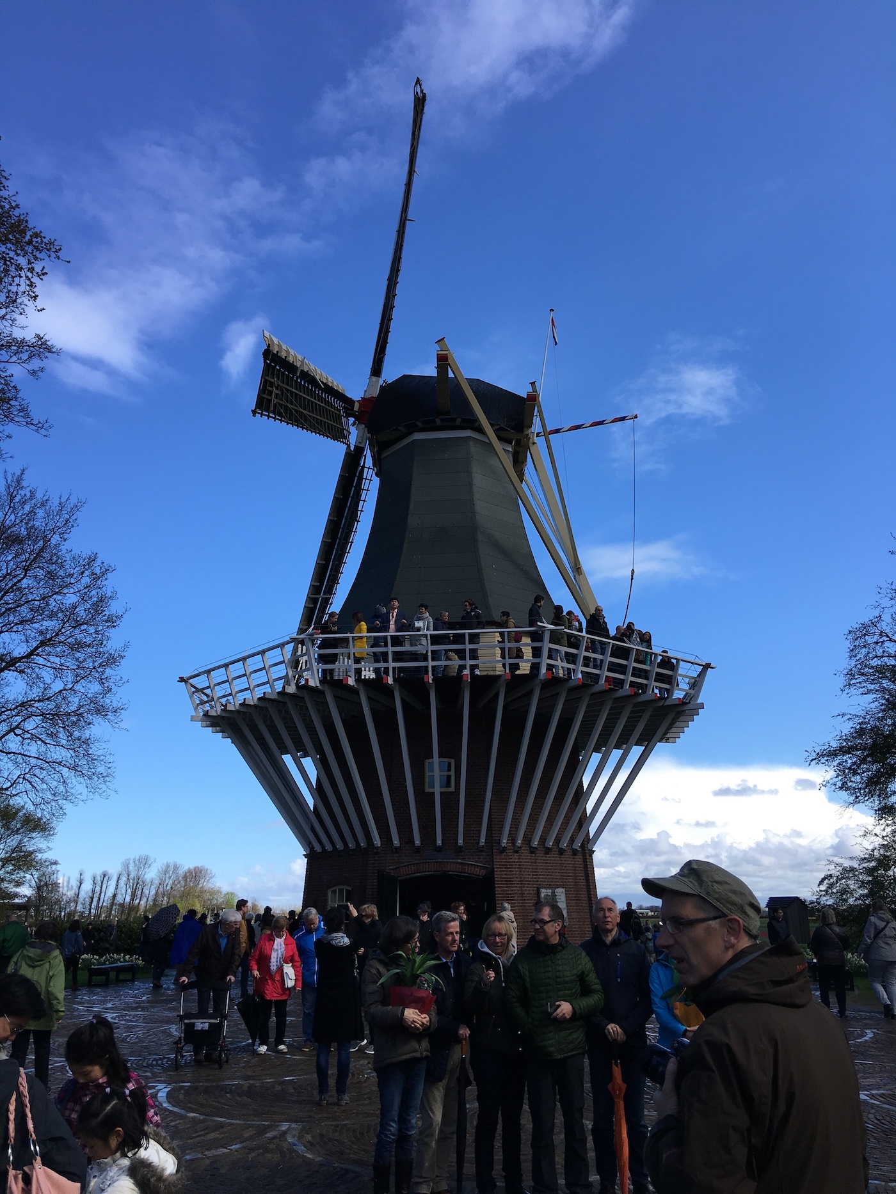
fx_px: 1001
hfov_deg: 48.2
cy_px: 597
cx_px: 448
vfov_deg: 61.7
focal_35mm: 29
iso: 25
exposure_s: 1/1026
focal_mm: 4.15
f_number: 2.2
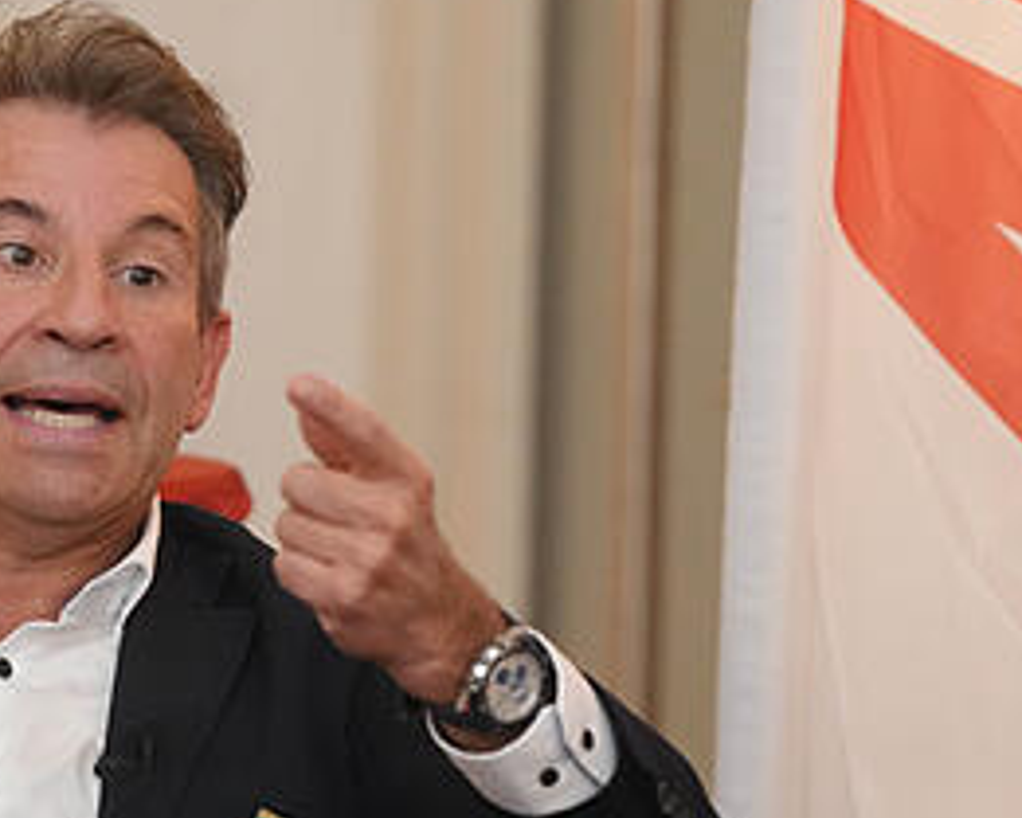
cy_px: 423
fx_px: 13253
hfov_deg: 4.4
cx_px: 190
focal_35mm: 438
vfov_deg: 3.5
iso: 6400
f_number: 4
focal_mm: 200
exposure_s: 1/200
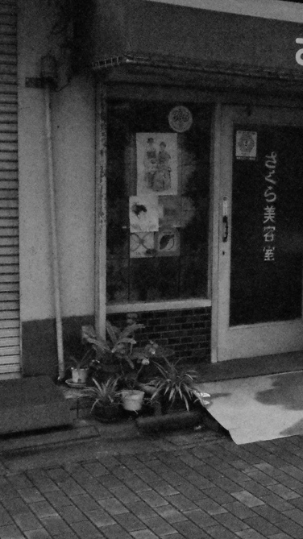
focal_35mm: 56
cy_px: 269
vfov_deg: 37.2
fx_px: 800
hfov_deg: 21.3
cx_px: 226
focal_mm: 18.3
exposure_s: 1/1500
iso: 25600
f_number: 11
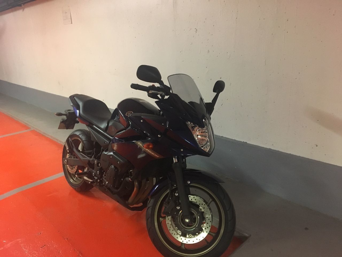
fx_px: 287
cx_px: 171
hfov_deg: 61.7
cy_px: 128
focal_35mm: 29
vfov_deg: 48.2
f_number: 2.2
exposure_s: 1/17
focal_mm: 4.15
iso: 200
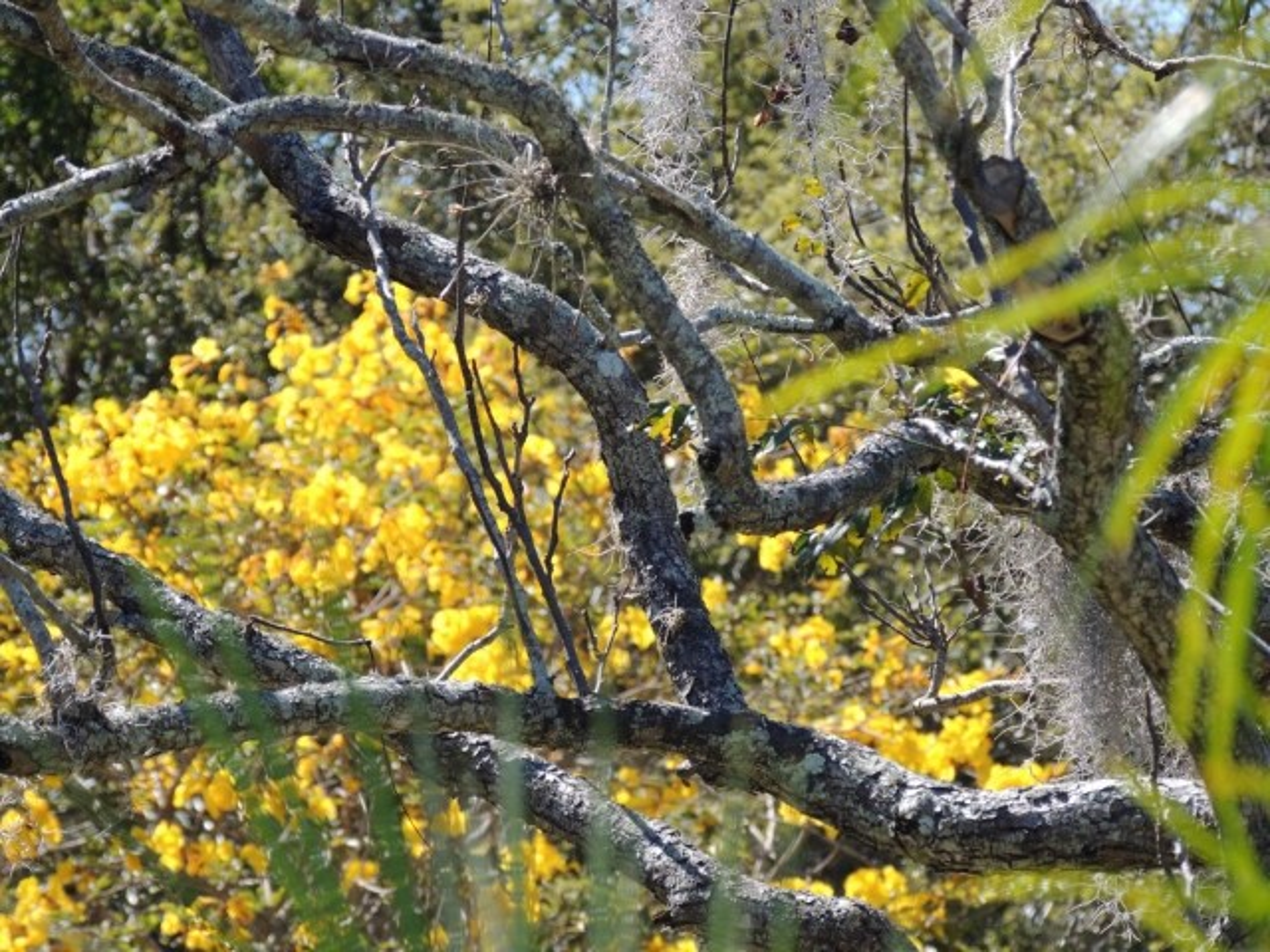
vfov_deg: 3.7
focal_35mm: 400
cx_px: 635
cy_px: 476
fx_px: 14675
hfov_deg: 5.0
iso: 100
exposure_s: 1/250
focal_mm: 71.3
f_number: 4.8
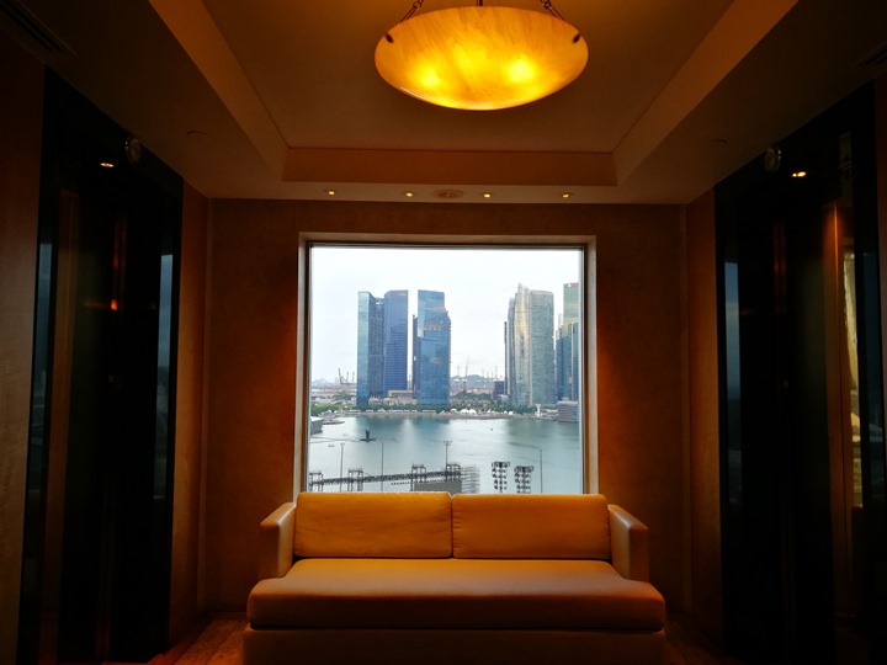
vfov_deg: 51.4
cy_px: 332
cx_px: 444
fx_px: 692
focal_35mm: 27
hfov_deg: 65.3
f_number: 2.2
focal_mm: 4.5
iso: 125
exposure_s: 1/50
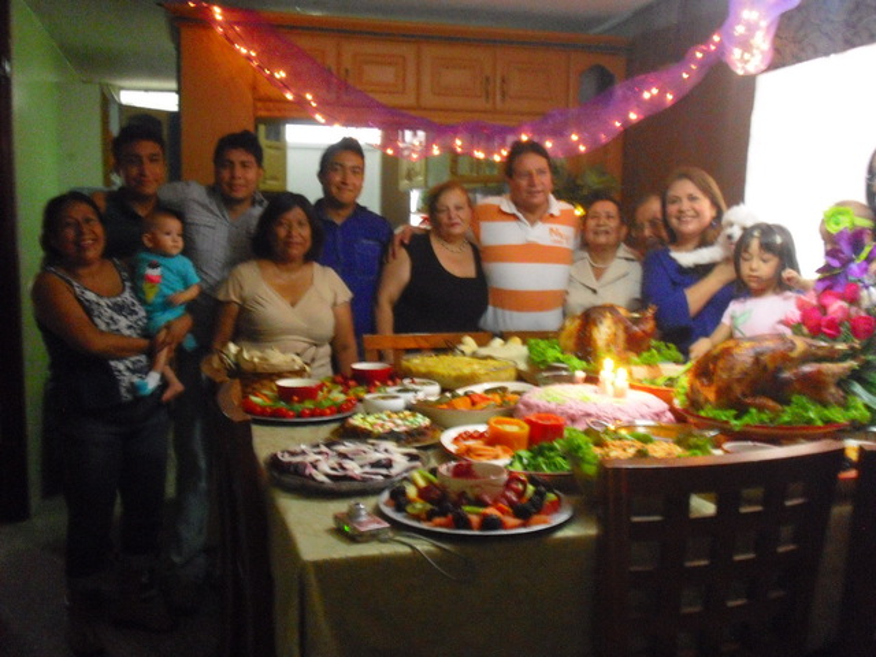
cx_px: 438
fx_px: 835
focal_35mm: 33
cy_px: 328
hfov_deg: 55.4
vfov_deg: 42.9
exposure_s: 1/20
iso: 800
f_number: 2.8
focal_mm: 5.58
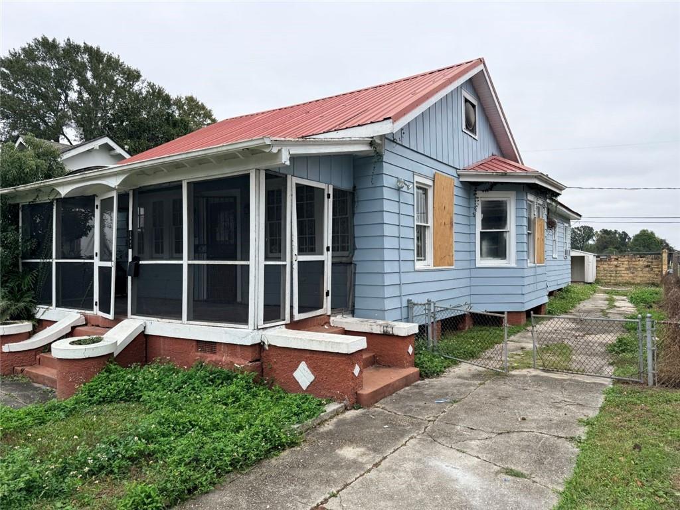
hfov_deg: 71.6
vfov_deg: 56.8
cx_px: 340
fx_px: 471
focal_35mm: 24
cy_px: 255
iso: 80
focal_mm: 6.76
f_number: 1.78
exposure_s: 1/1689
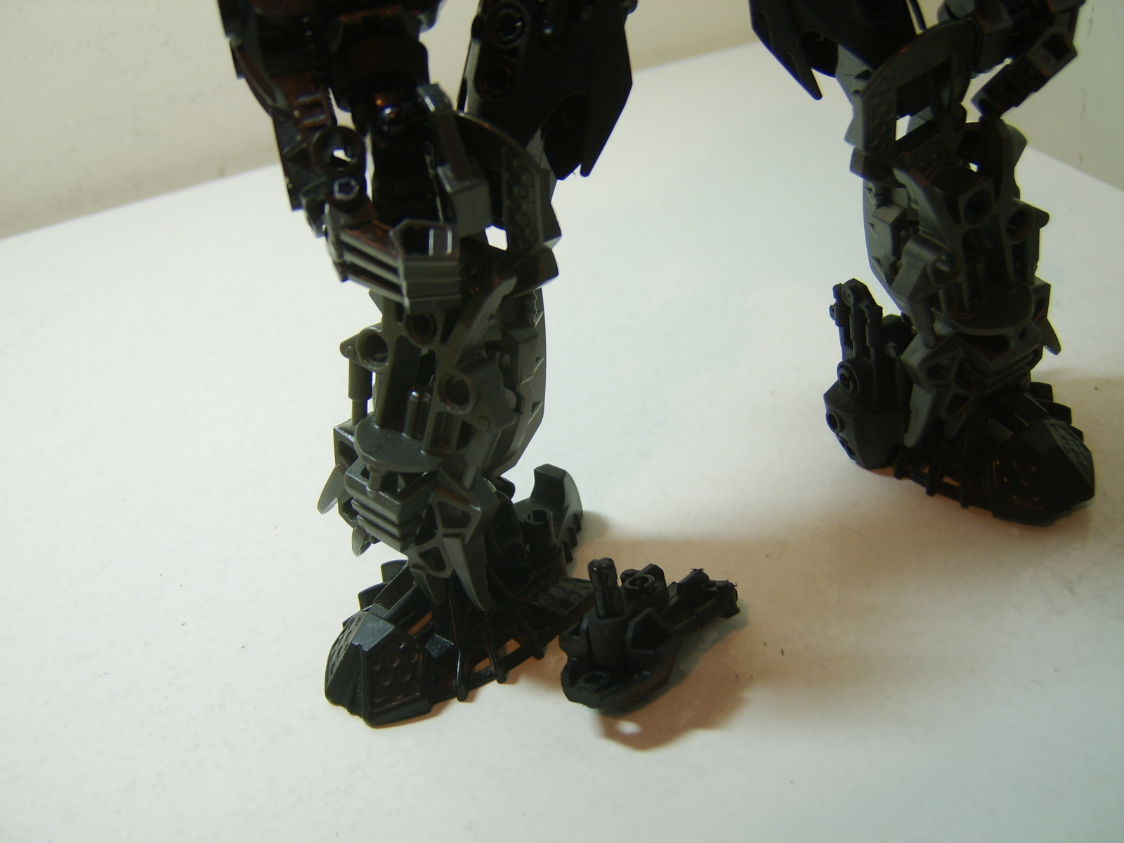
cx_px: 562
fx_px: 1007
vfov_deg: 45.4
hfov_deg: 58.4
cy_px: 422
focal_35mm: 31
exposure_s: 1/18
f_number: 2.7
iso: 71
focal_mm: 8.13
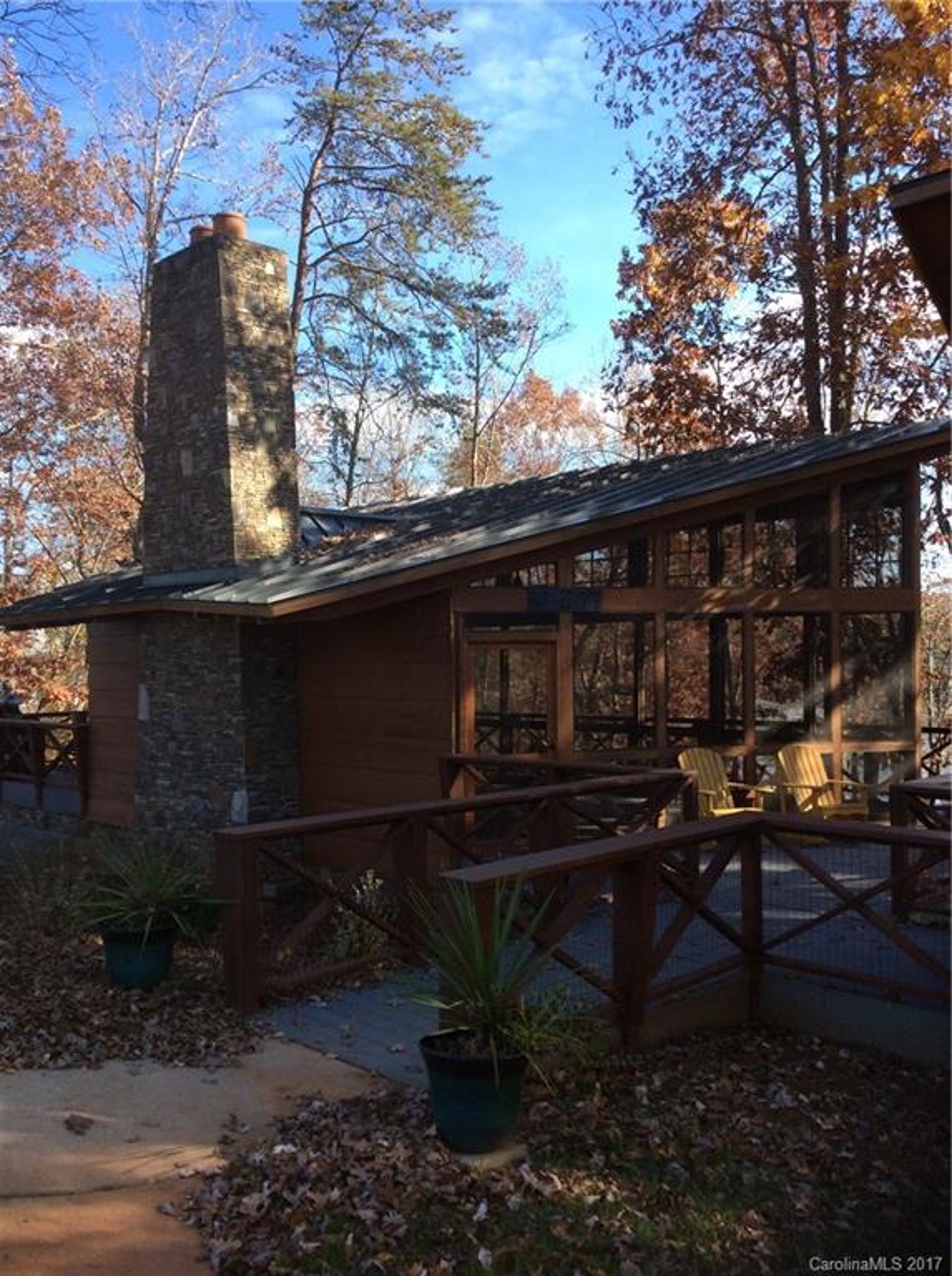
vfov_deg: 56.9
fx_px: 1177
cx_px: 476
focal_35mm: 32
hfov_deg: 44.0
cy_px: 638
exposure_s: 1/473
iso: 32
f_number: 2.4
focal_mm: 3.3
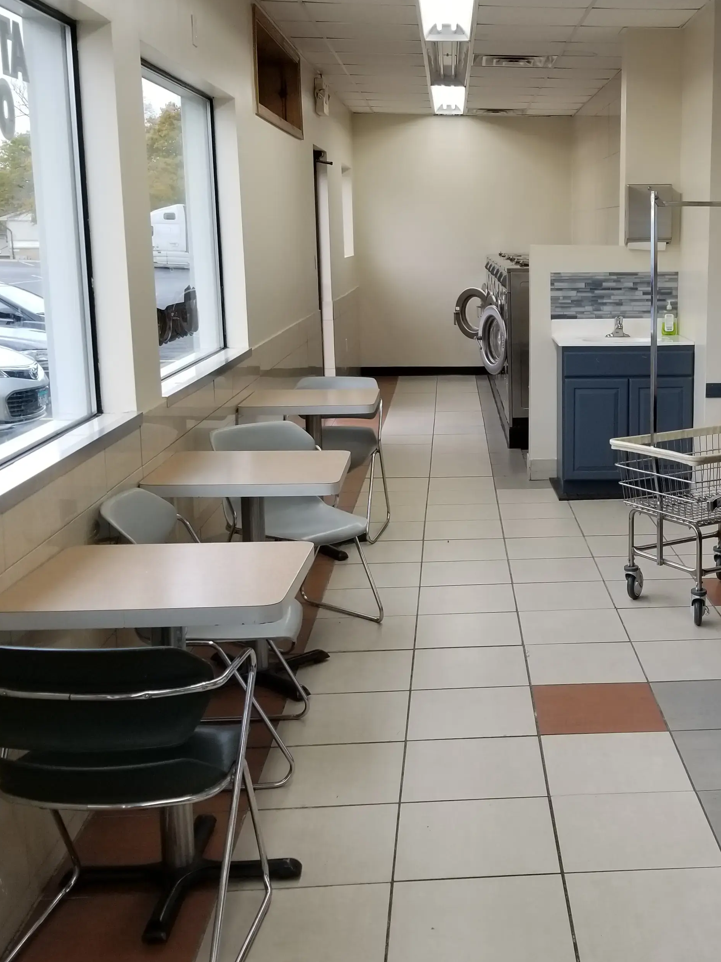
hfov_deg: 33.6
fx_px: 1166
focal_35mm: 42
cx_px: 550
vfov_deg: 44.8
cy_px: 457
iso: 50
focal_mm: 4.3
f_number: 1.7
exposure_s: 1/135
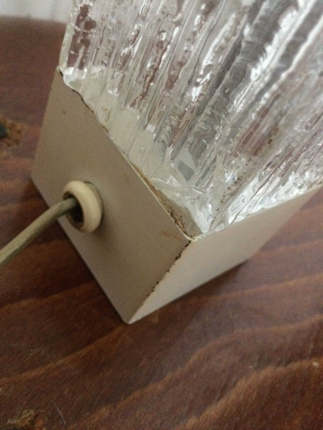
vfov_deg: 61.7
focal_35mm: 29
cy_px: 215
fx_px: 361
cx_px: 162
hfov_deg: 48.2
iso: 640
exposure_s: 1/17
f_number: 2.2
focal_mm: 4.15
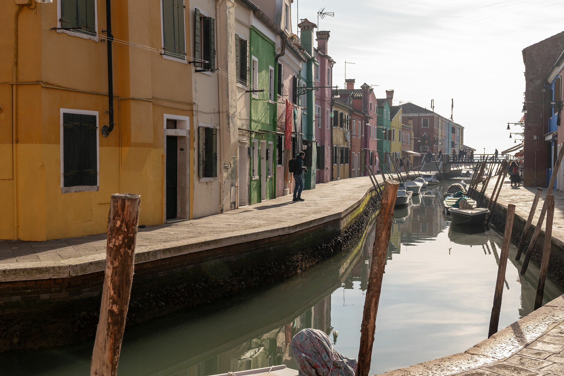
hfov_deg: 46.4
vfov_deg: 31.9
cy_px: 188
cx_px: 282
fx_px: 658
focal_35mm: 42
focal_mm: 42
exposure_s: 1/640
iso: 100
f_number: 5.6
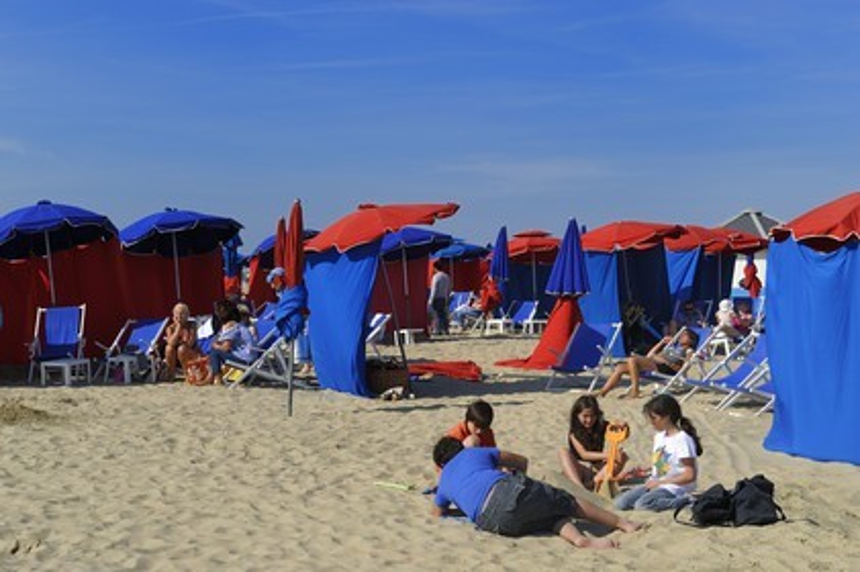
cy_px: 286
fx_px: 1432
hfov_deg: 33.4
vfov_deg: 22.6
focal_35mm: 60
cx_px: 430
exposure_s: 1/200
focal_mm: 60
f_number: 14
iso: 200
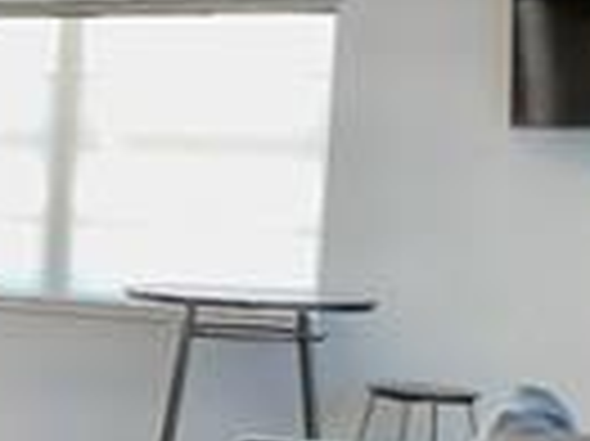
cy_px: 234
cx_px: -932
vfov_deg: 14.5
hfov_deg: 13.0
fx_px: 1737
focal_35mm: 102
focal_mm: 1.54
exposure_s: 1/120
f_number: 2.4
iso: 250
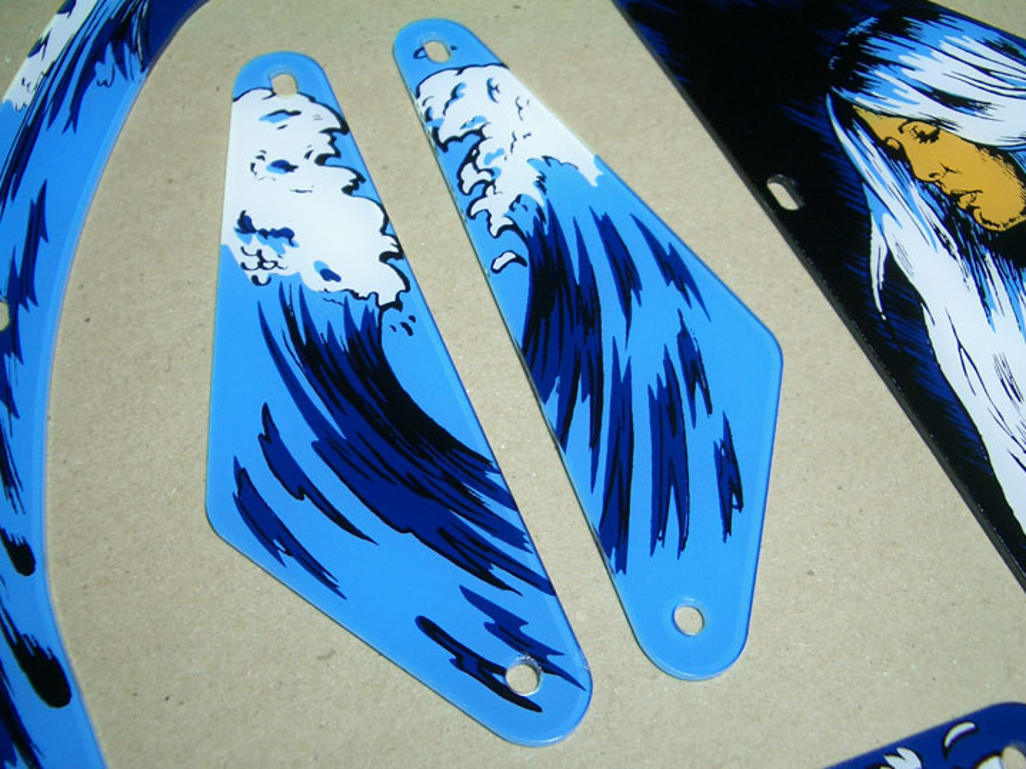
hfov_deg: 47.9
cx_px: 494
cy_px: 374
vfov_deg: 36.8
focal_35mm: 39
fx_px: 1156
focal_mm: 5.8
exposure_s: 1/400
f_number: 2.6
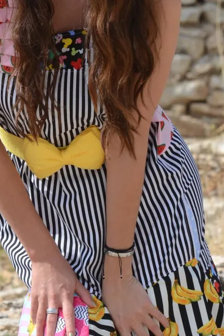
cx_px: 57
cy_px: 79
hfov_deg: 3.8
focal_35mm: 358
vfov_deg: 5.8
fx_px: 3344
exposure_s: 1/1000
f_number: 8
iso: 500
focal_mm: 135
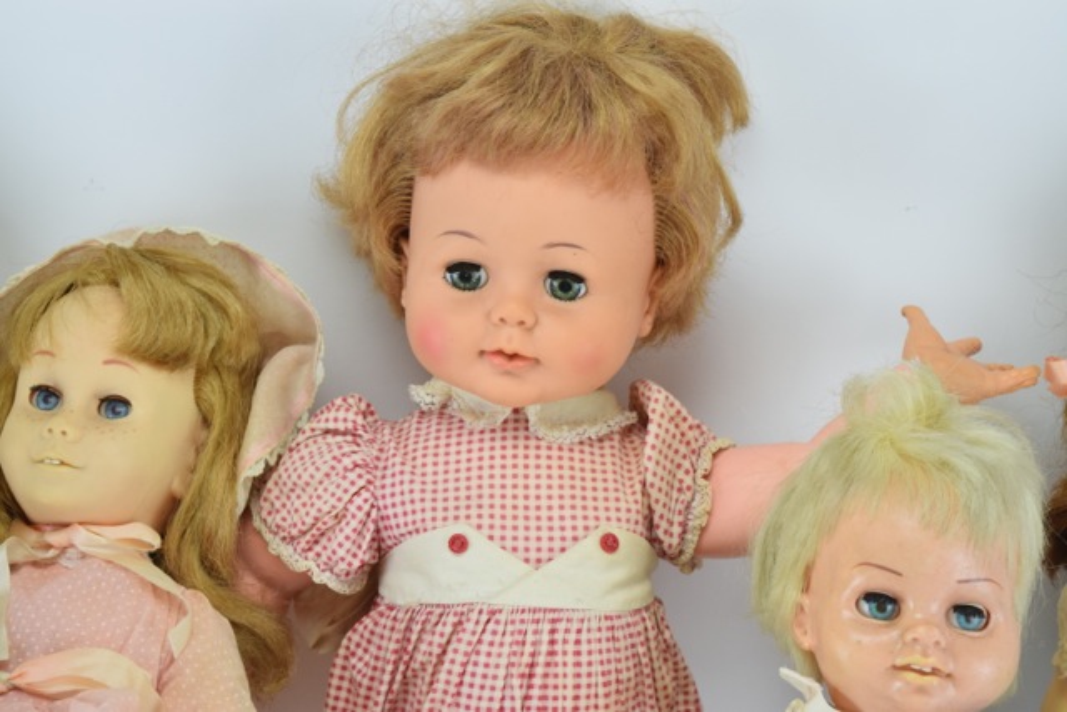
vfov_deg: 16.6
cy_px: 356
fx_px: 2446
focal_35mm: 82
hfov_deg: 24.6
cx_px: 534
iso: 800
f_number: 5.6
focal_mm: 55
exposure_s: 1/125
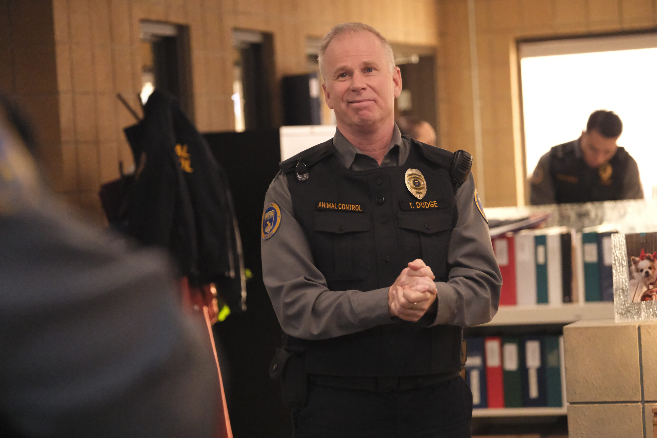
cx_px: 328
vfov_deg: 10.9
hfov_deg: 16.3
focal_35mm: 126
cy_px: 219
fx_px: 2299
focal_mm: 83.8
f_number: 2.8
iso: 12800
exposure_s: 1/250
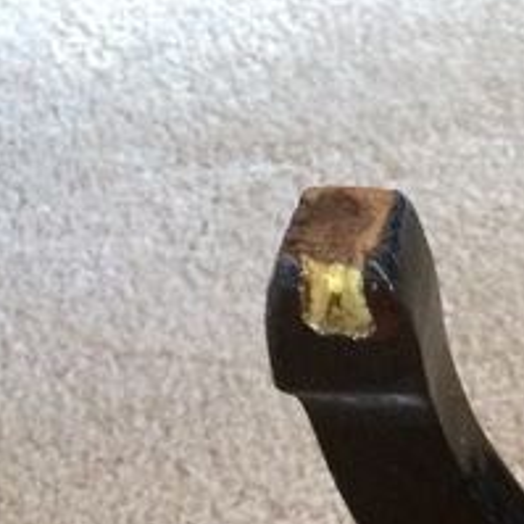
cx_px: 951
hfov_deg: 13.1
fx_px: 2055
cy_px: 739
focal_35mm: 120
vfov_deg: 13.8
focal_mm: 4.12
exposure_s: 1/17
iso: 320
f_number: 2.2
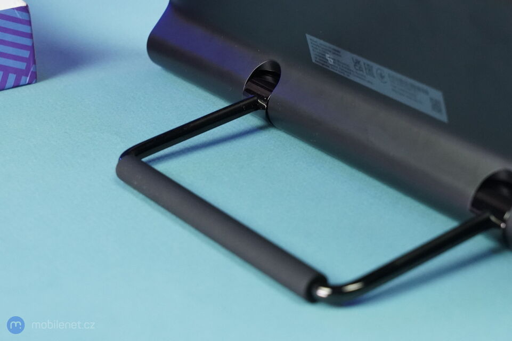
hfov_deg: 28.9
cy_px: 170
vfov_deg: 19.4
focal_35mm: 70
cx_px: 256
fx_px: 995
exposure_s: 1/160
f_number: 8
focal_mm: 70
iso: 6400
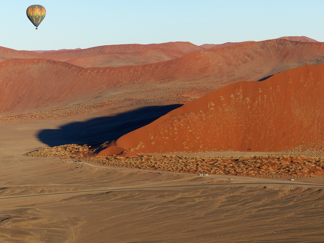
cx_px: 162
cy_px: 122
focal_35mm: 119
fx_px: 1114
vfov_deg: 12.5
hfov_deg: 16.6
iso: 100
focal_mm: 21.4
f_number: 4
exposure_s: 1/500
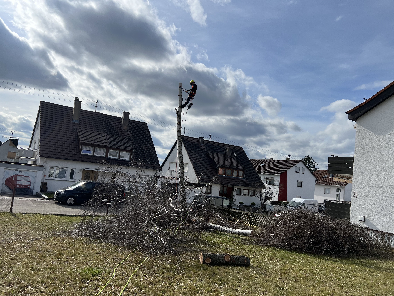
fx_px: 296
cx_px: 197
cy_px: 148
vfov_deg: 53.1
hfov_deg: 67.3
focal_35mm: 26
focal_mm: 5.7
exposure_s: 1/9434
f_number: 1.5
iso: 50
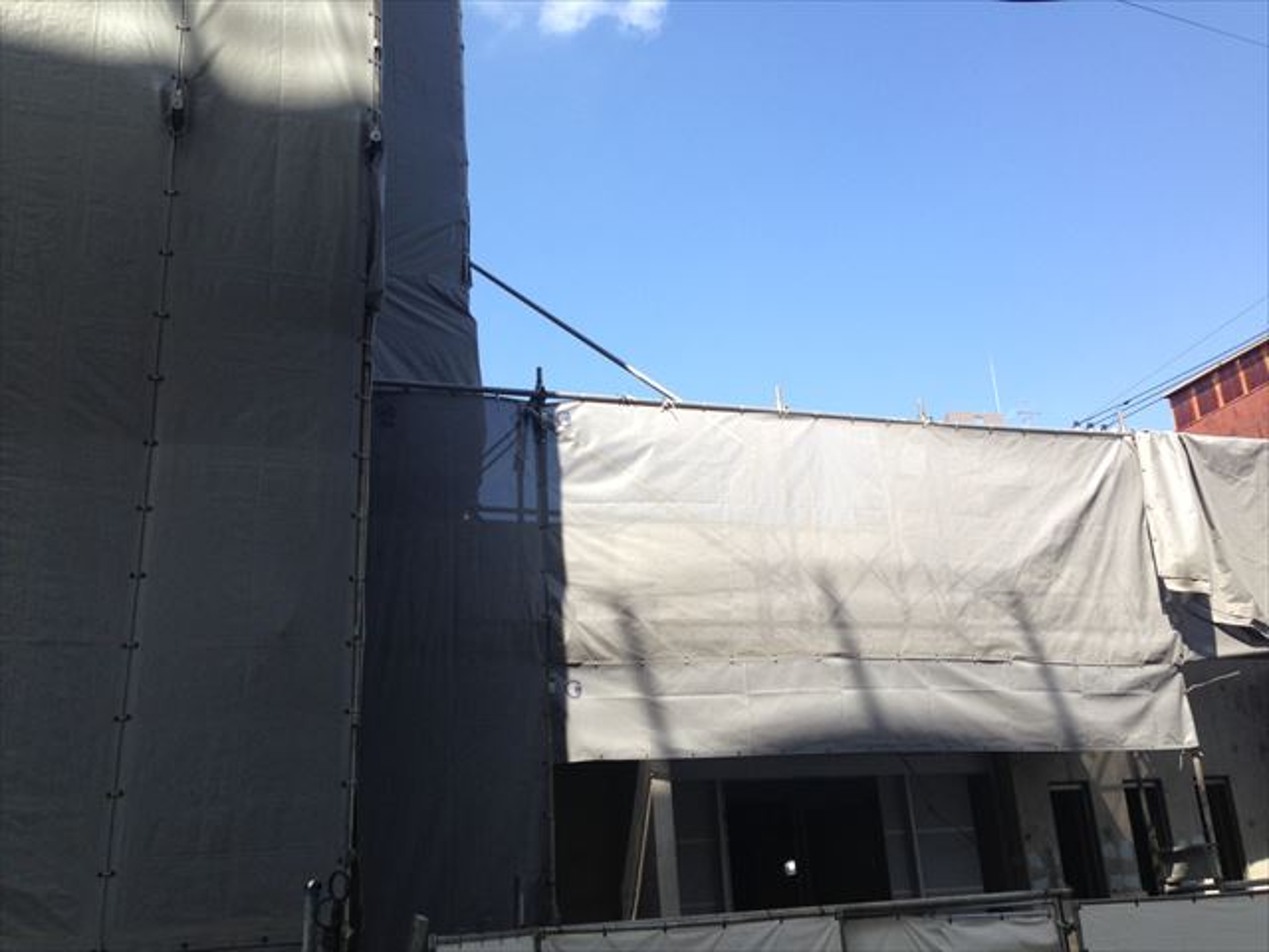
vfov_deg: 42.9
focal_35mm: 33
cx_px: 634
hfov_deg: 55.4
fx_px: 1210
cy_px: 476
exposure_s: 1/919
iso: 50
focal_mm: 4.12
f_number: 2.4
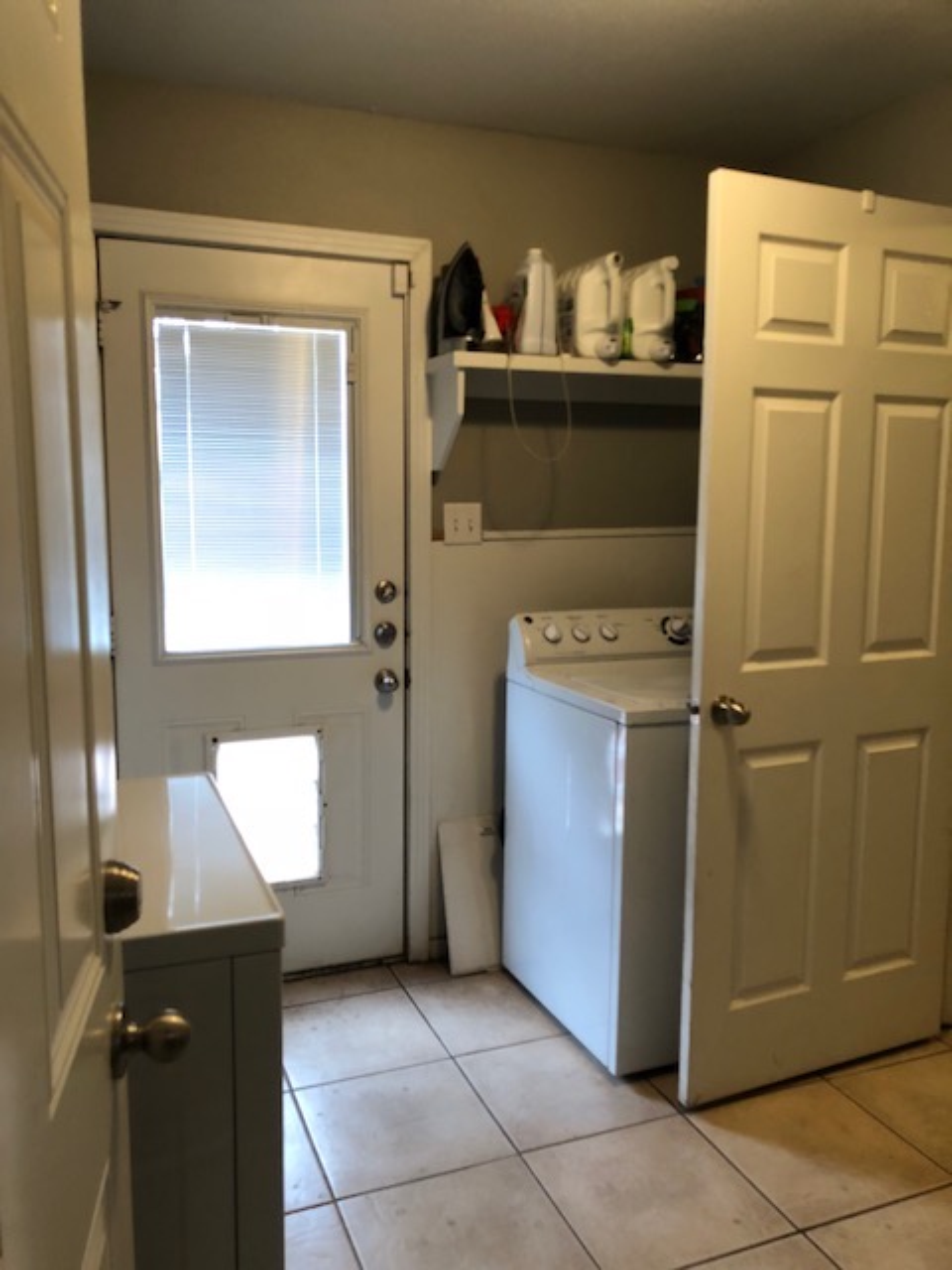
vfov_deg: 63.4
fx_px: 1027
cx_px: 476
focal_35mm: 28
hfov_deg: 49.7
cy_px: 635
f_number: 1.8
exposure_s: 1/15
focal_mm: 4
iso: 64
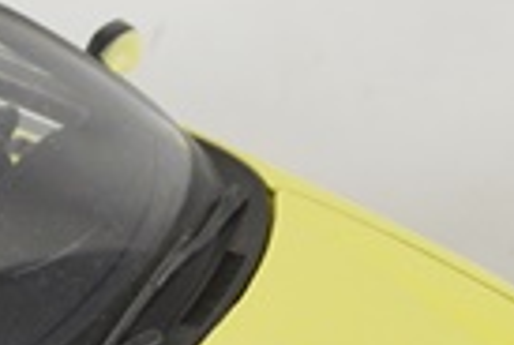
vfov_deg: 5.8
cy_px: 341
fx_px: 3377
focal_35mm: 236
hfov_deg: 8.6
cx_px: -101
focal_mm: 36
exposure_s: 1/125
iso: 280
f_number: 5.6
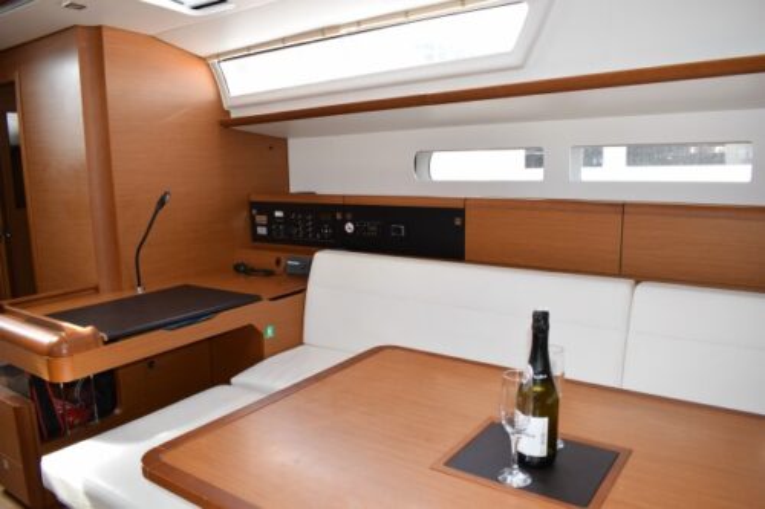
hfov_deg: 67.4
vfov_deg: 47.9
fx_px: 574
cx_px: 382
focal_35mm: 27
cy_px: 254
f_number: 5.6
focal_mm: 18
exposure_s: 1/80
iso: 400
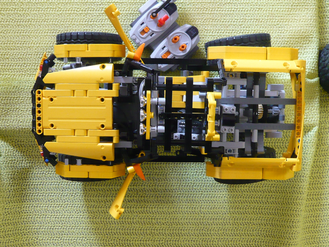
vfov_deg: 28.6
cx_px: 164
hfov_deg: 37.5
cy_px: 124
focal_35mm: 51
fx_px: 485
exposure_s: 1/15
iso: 200
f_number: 3.1
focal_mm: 5.5
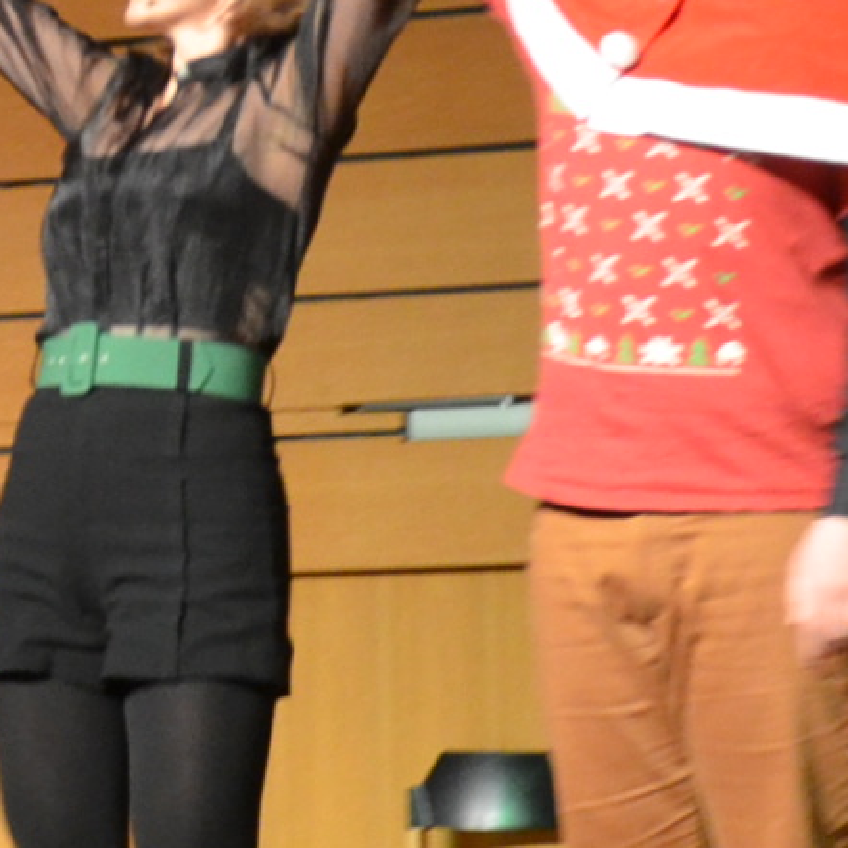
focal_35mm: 227
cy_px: 69
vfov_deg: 7.7
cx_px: -299
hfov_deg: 7.6
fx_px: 6291
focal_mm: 32
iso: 1600
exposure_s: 1/30
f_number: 4.2
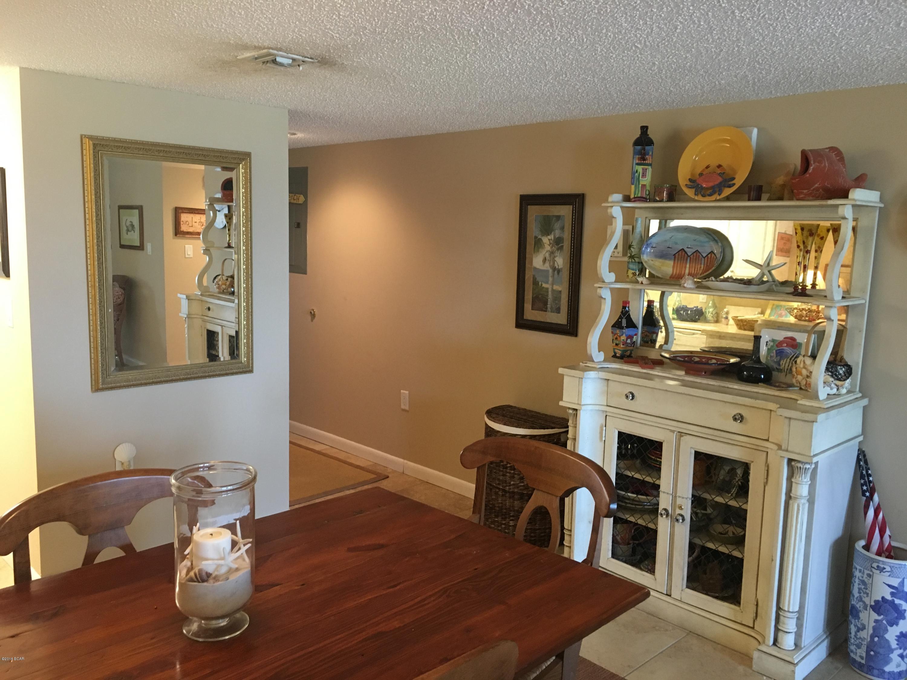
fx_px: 760
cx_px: 454
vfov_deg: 48.2
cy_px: 340
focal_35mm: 29
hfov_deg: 61.7
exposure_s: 1/30
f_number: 2.2
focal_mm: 4.15
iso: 160
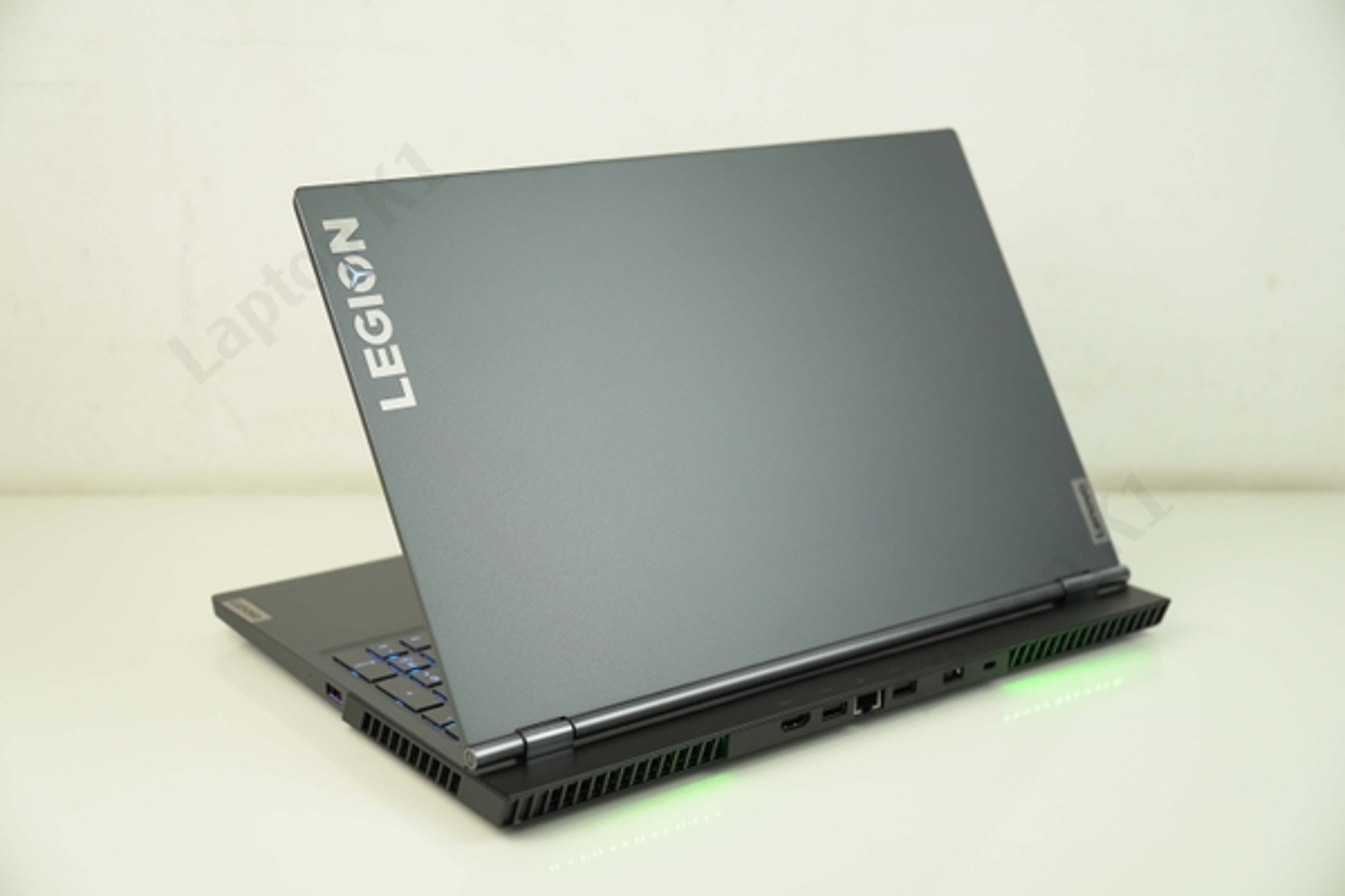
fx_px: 1961
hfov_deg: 37.9
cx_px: 672
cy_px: 448
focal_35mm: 52
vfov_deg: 25.8
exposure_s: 1/100
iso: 100
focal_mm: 35
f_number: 2.8
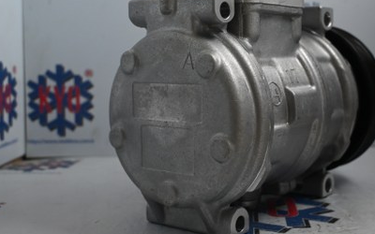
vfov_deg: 24.4
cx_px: 258
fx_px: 539
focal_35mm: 53
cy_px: 76
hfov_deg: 37.8
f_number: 4.2
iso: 800
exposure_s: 1/125
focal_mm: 23
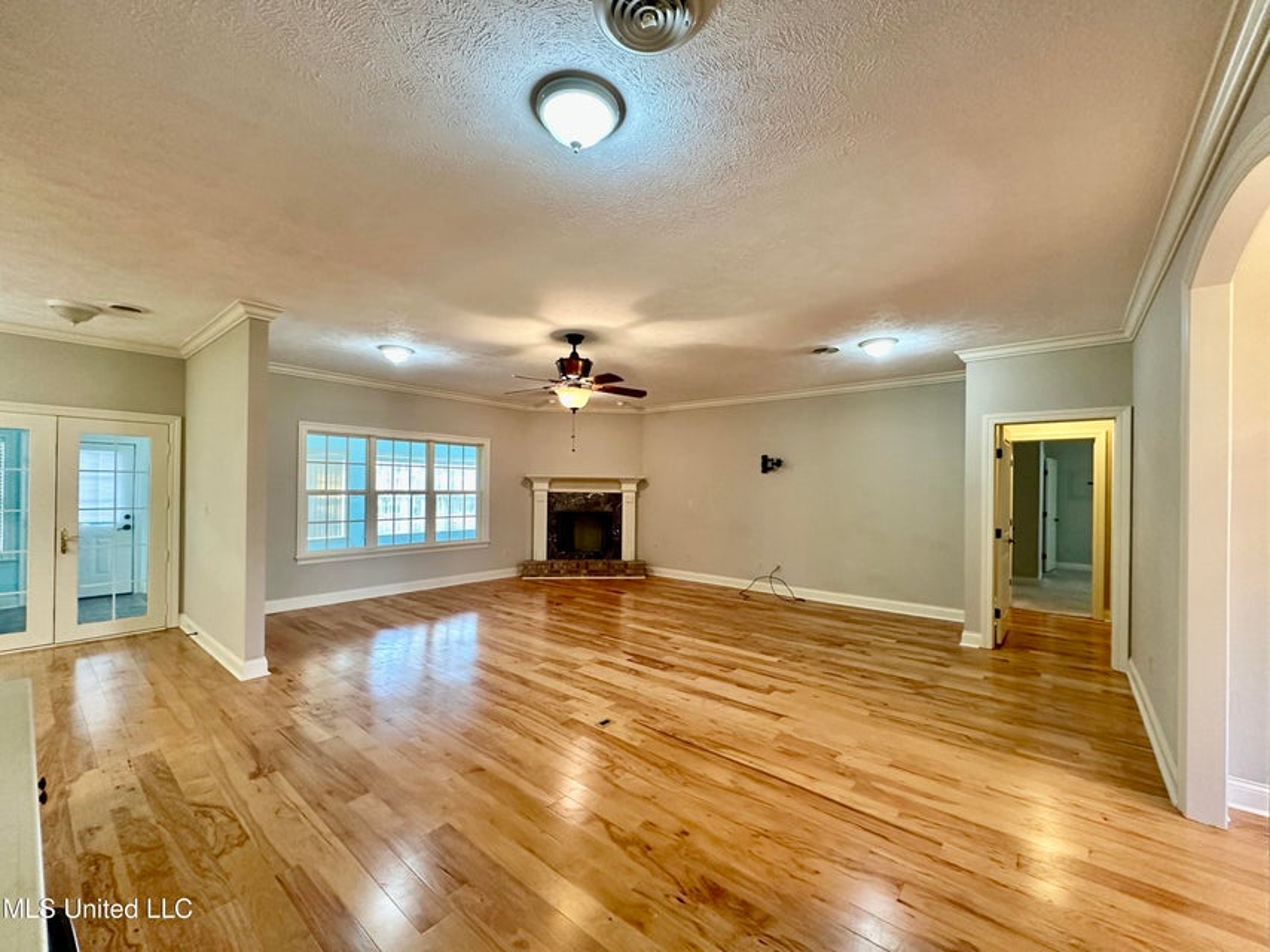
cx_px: 635
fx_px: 513
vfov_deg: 85.6
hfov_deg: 102.1
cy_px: 476
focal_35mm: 14
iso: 320
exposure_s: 1/60
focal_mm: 2.22
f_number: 2.2
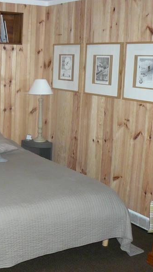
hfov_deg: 21.5
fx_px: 389
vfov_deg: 38.5
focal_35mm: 54
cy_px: 136
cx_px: 3
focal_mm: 6.2
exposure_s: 1/30
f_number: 2.8
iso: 250
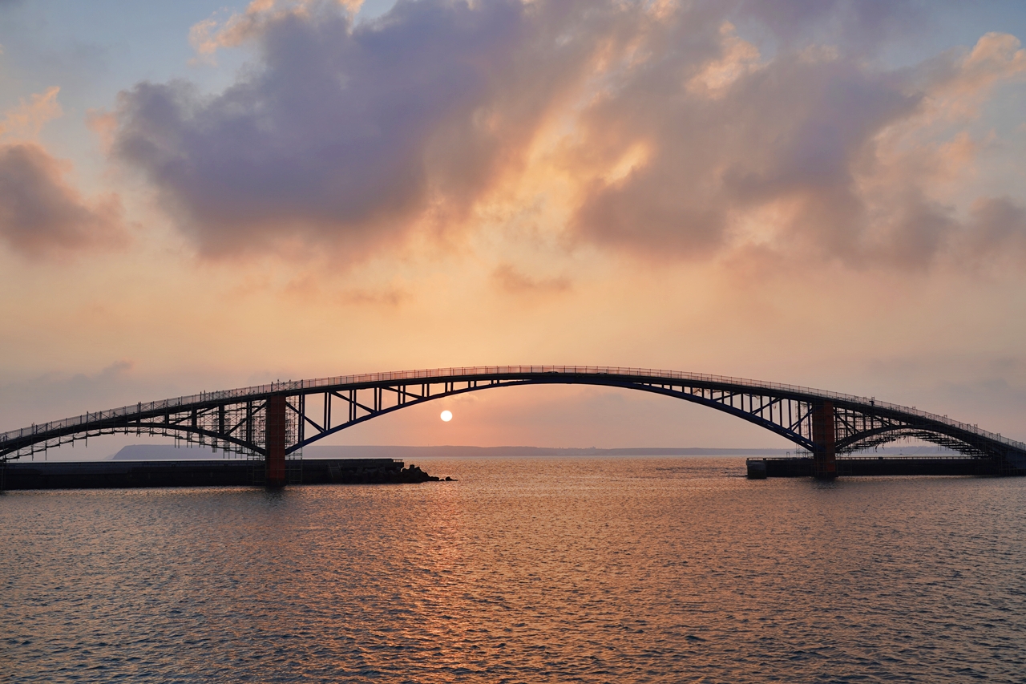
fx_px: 1111
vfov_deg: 34.2
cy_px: 342
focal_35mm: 39
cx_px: 513
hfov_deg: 49.6
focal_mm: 39
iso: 100
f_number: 5.6
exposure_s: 1/320
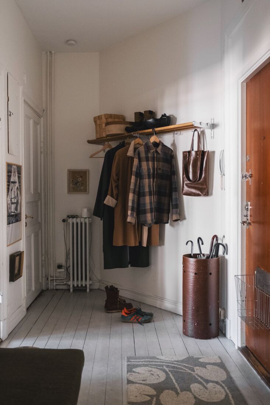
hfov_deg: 38.9
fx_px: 383
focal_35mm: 34
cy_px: 202
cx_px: 135
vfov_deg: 55.8
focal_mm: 22.7
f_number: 2.8
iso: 3200
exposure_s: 1/125
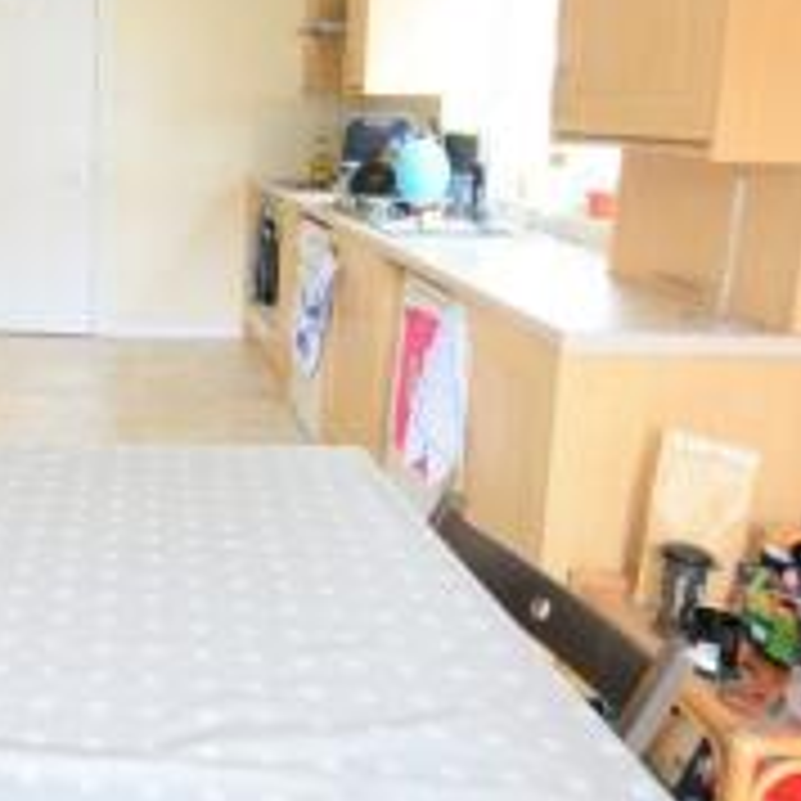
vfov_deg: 47.1
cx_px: 36
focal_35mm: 34
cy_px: 227
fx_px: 890
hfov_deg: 43.0
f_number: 11
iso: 1600
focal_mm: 10
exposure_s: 1/15
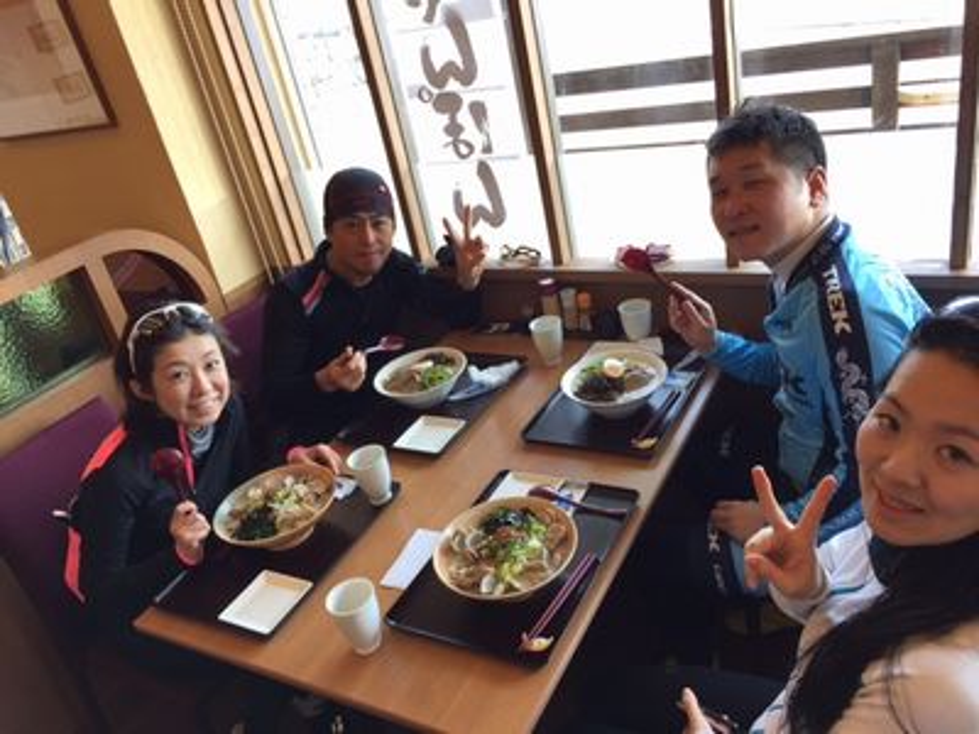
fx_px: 820
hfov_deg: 61.7
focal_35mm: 29
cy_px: 367
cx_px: 490
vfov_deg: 48.2
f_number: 2.2
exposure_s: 1/60
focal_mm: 4.15
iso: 32
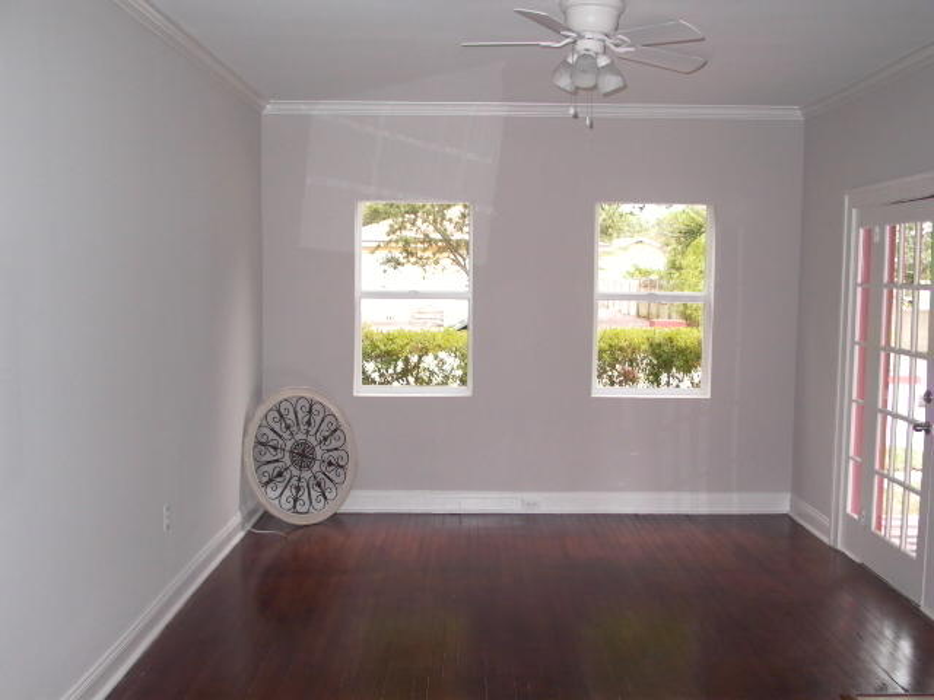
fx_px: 1025
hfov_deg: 49.0
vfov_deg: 37.7
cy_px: 350
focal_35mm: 38
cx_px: 467
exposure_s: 1/64.2
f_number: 2.13
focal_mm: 8.19
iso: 100
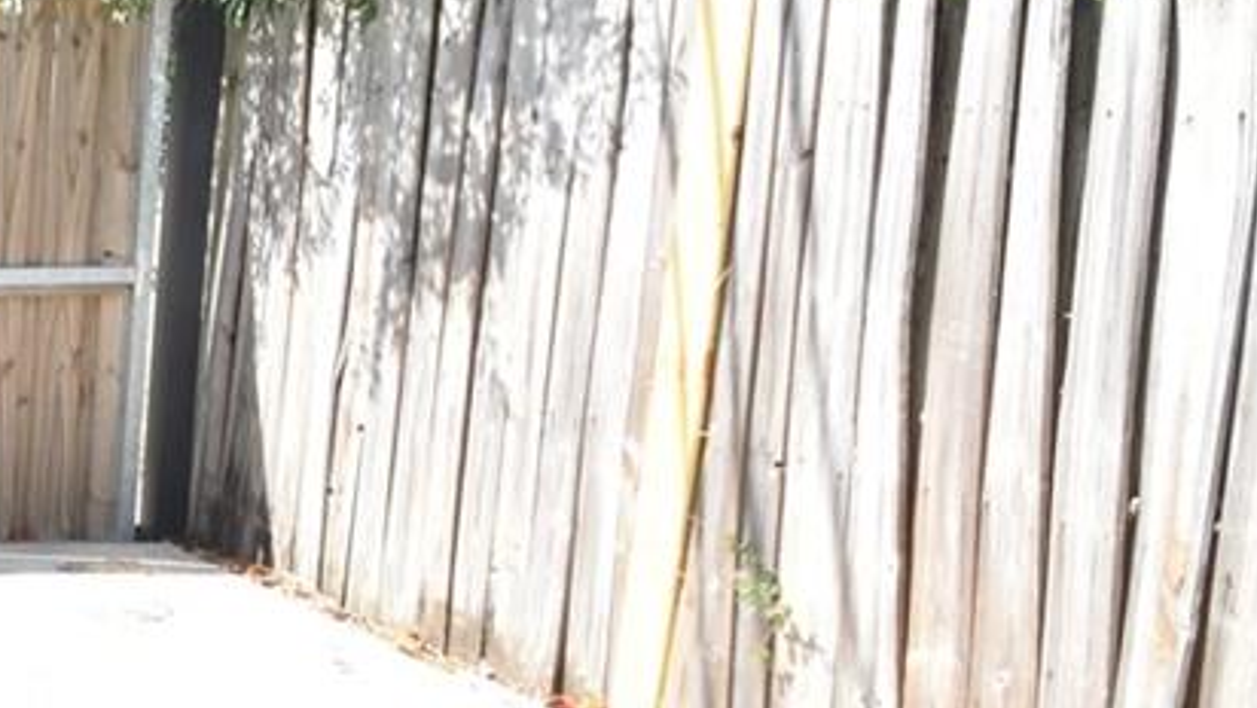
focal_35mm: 61
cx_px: -729
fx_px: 2034
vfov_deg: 19.7
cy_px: 433
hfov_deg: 24.6
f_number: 8
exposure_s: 1/250
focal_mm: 10
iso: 280
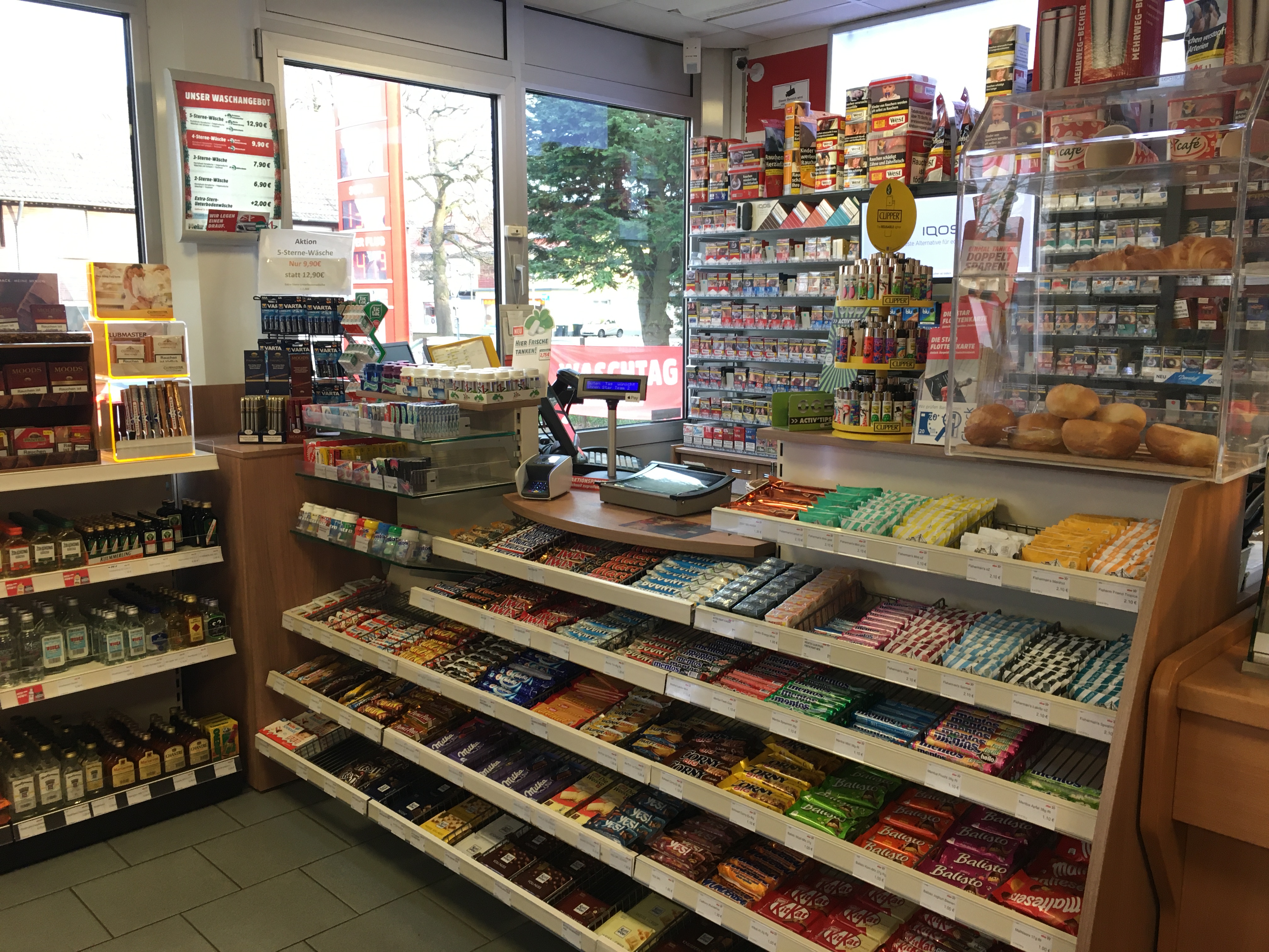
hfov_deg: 61.7
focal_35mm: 29
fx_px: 1063
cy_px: 476
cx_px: 634
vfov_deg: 48.2
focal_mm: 4.15
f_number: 2.2
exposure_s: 1/33
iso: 80
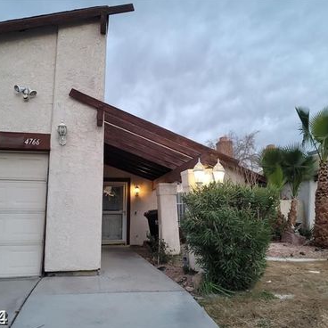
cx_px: 146
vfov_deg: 54.0
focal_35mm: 30
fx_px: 322
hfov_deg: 53.9
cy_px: 164
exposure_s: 1/120
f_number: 1.8
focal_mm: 7
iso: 200
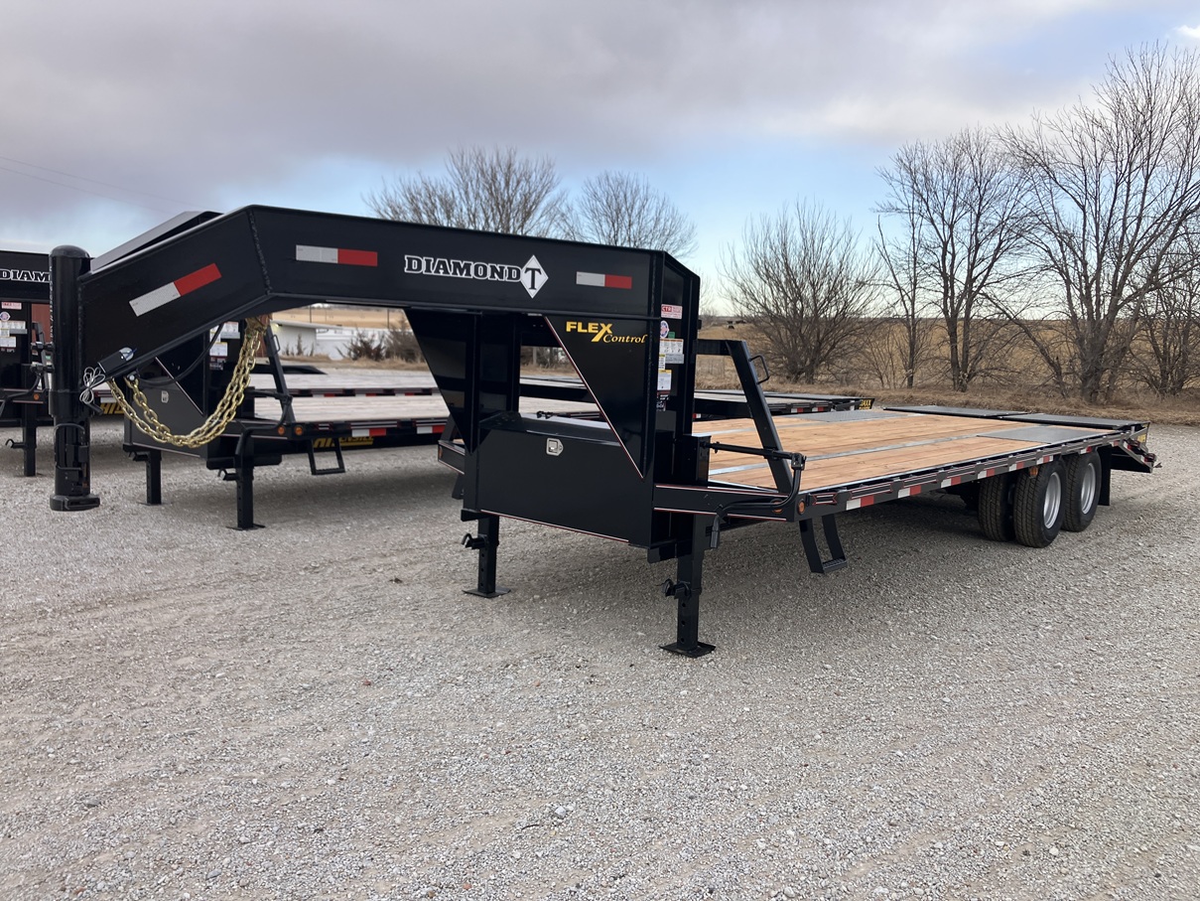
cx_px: 600
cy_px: 450
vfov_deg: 49.8
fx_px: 971
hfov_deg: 63.4
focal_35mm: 28
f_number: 1.8
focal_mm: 3.99
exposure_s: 1/354
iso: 32
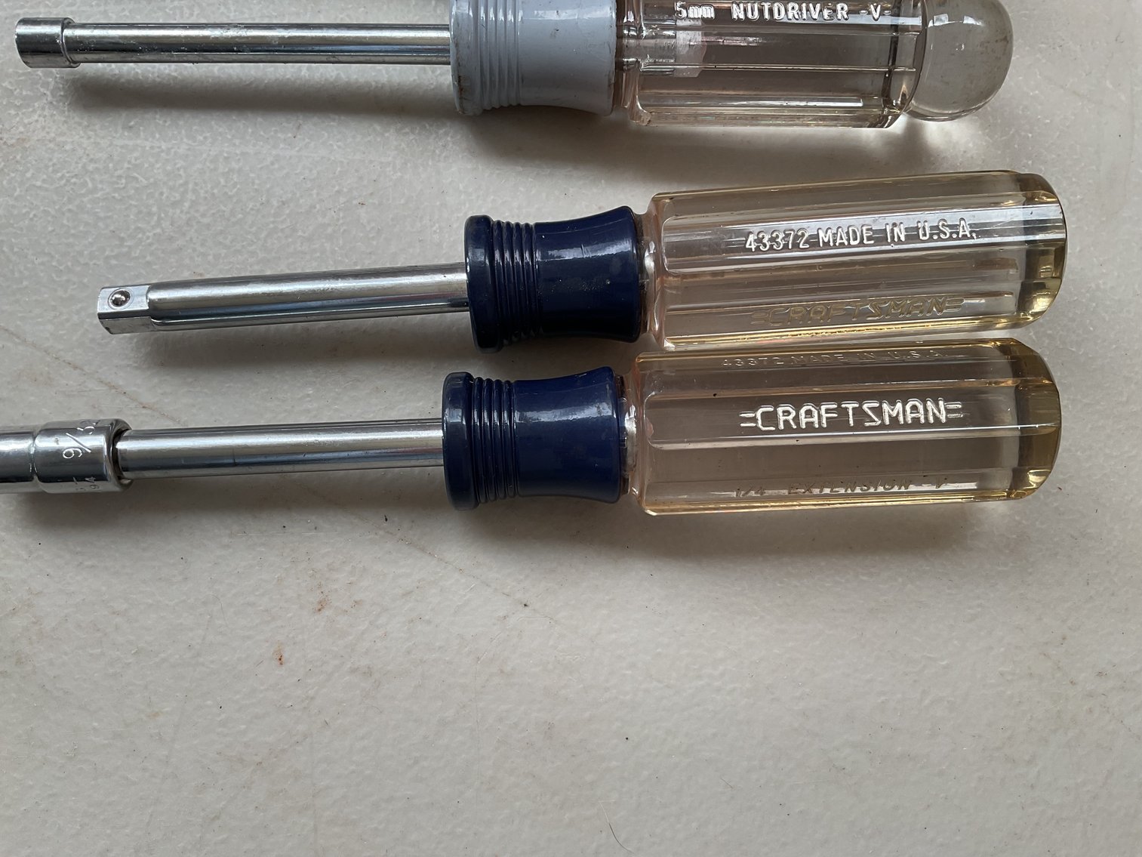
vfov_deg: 48.2
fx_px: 957
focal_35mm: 29
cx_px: 571
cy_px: 428
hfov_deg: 61.7
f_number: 1.8
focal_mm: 3
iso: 25
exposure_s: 1/120
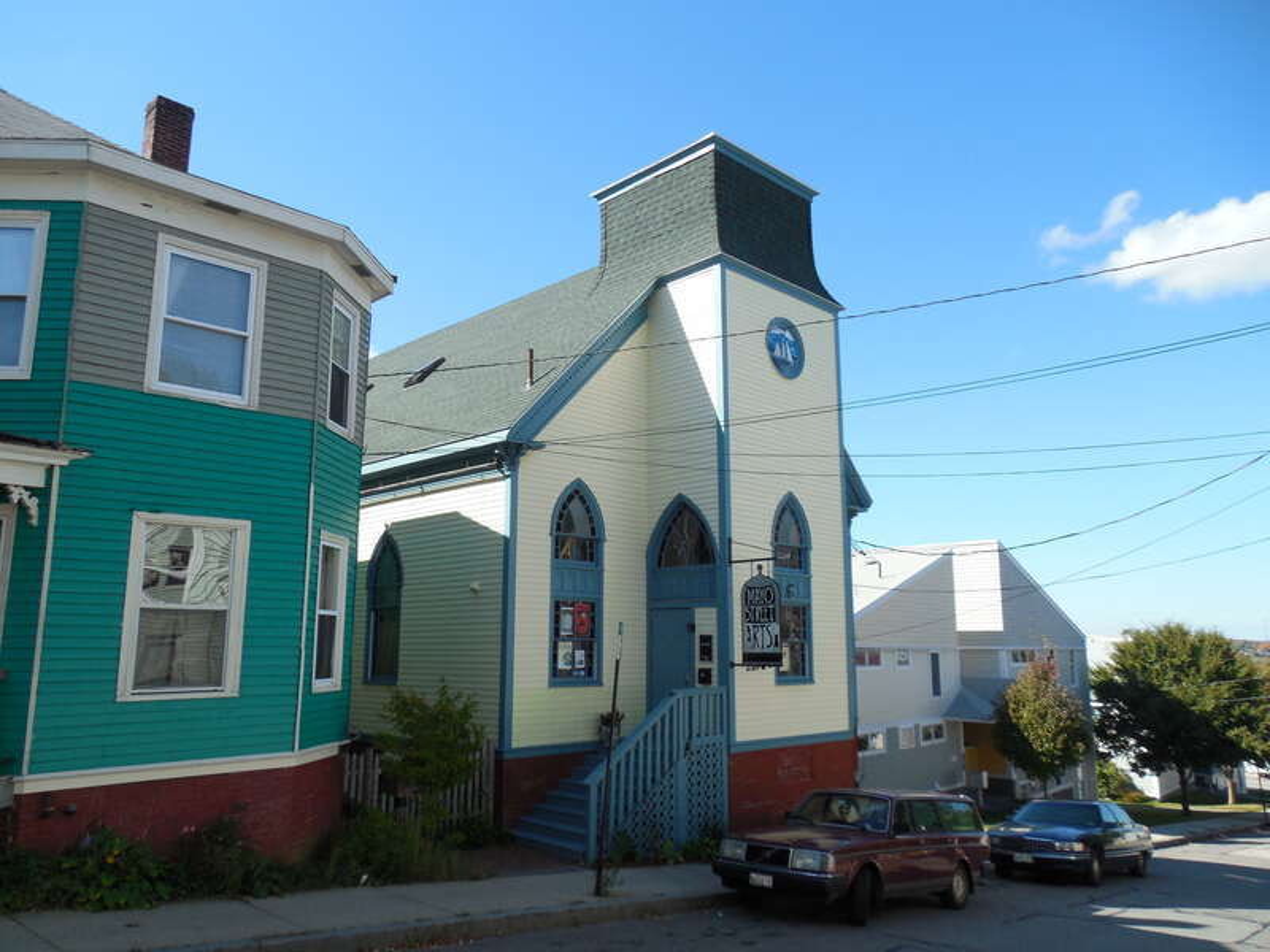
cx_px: 635
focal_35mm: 25
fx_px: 917
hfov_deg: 69.4
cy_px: 476
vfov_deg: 54.9
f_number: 3.3
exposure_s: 1/800
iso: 125
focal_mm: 4.5
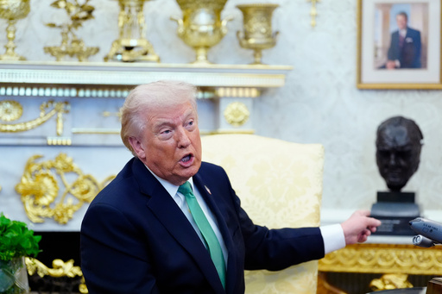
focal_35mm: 91
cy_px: 147
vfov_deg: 15.0
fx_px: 1117
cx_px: 221
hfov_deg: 22.4
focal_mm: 91
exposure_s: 1/400
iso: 5000
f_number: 2.8
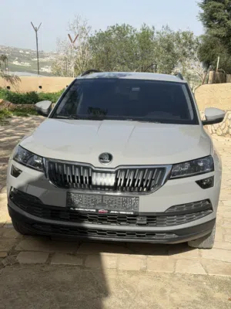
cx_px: 116
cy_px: 154
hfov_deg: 30.3
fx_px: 427
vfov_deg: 39.7
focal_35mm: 48
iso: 64
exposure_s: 1/4098
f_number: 1.78
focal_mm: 6.76
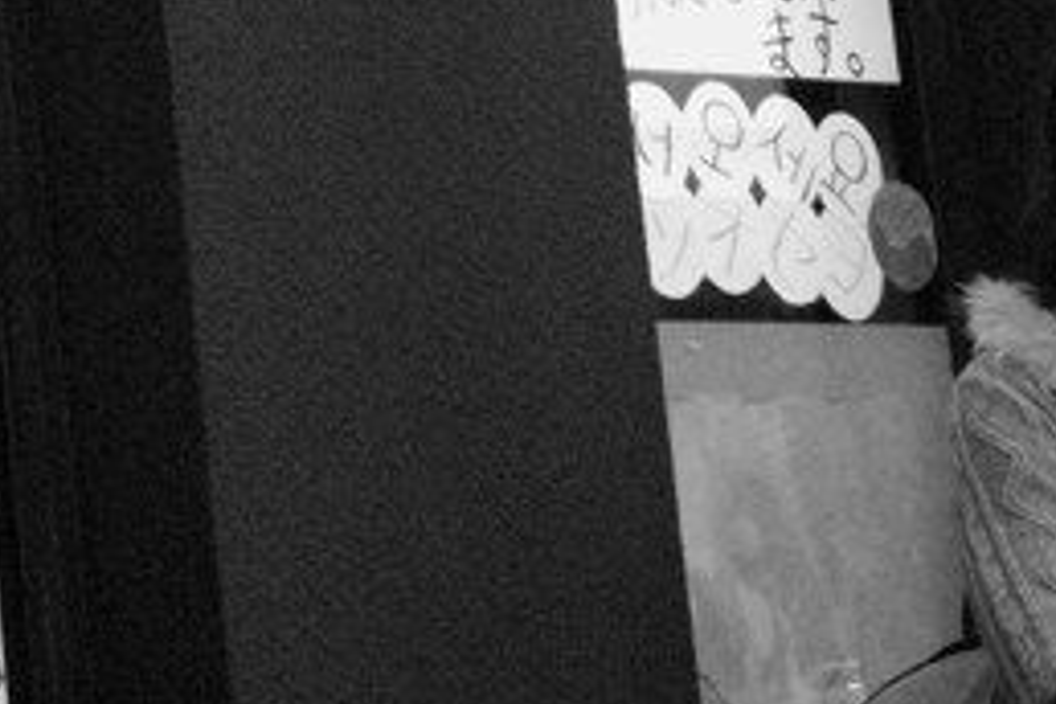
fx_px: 4781
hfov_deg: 12.3
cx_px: -262
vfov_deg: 8.3
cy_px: -225
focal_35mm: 163
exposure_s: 1/400
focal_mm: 24.2
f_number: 7.1
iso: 800
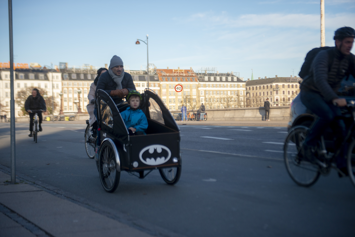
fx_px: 572
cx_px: 178
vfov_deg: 23.4
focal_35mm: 58
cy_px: 118
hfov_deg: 34.5
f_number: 2.8
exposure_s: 1/5000
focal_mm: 58
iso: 500
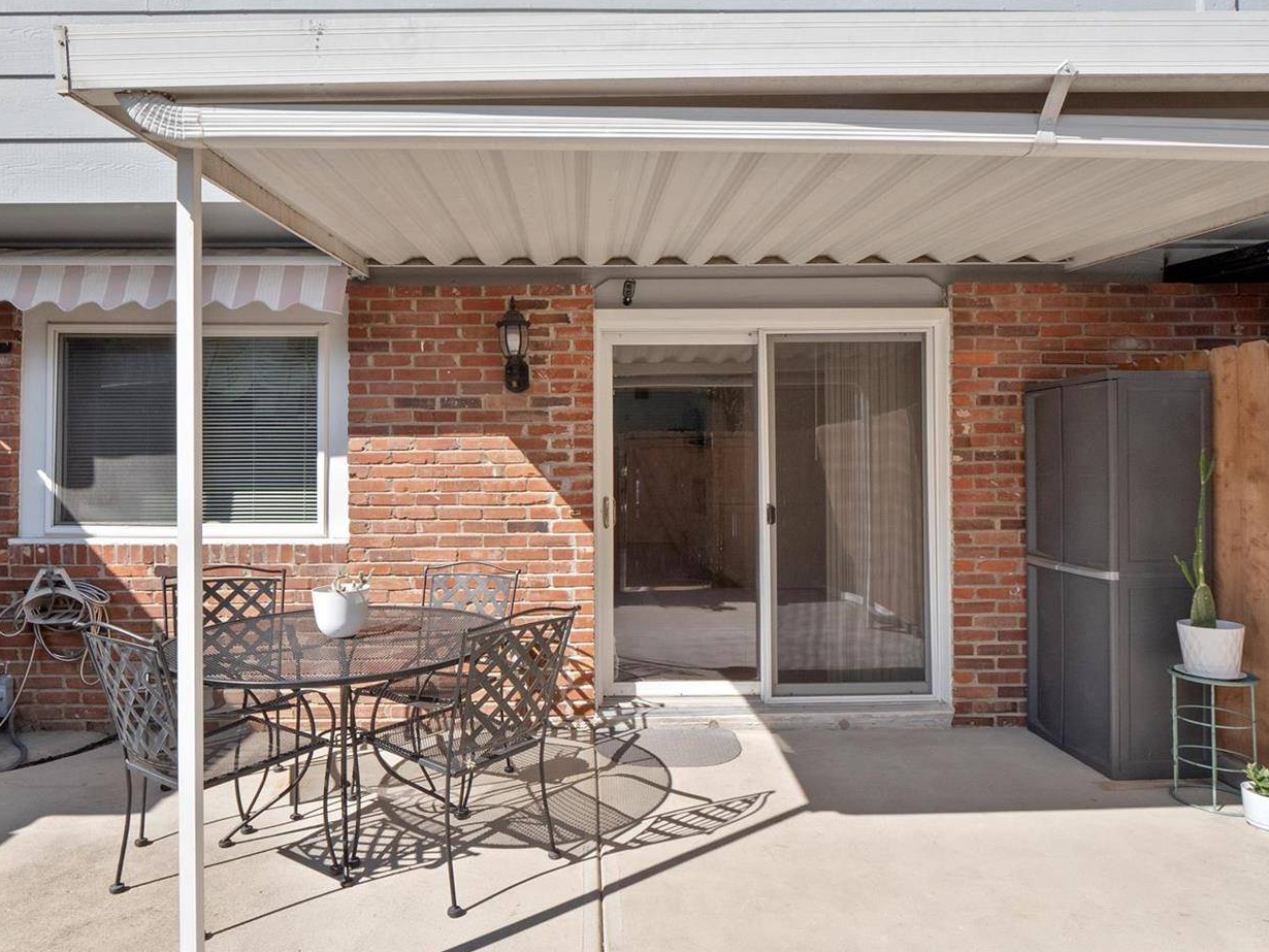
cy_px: 503
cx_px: 599
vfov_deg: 65.9
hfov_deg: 81.7
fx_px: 733
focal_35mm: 20
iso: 400
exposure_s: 1/320
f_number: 8
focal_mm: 8
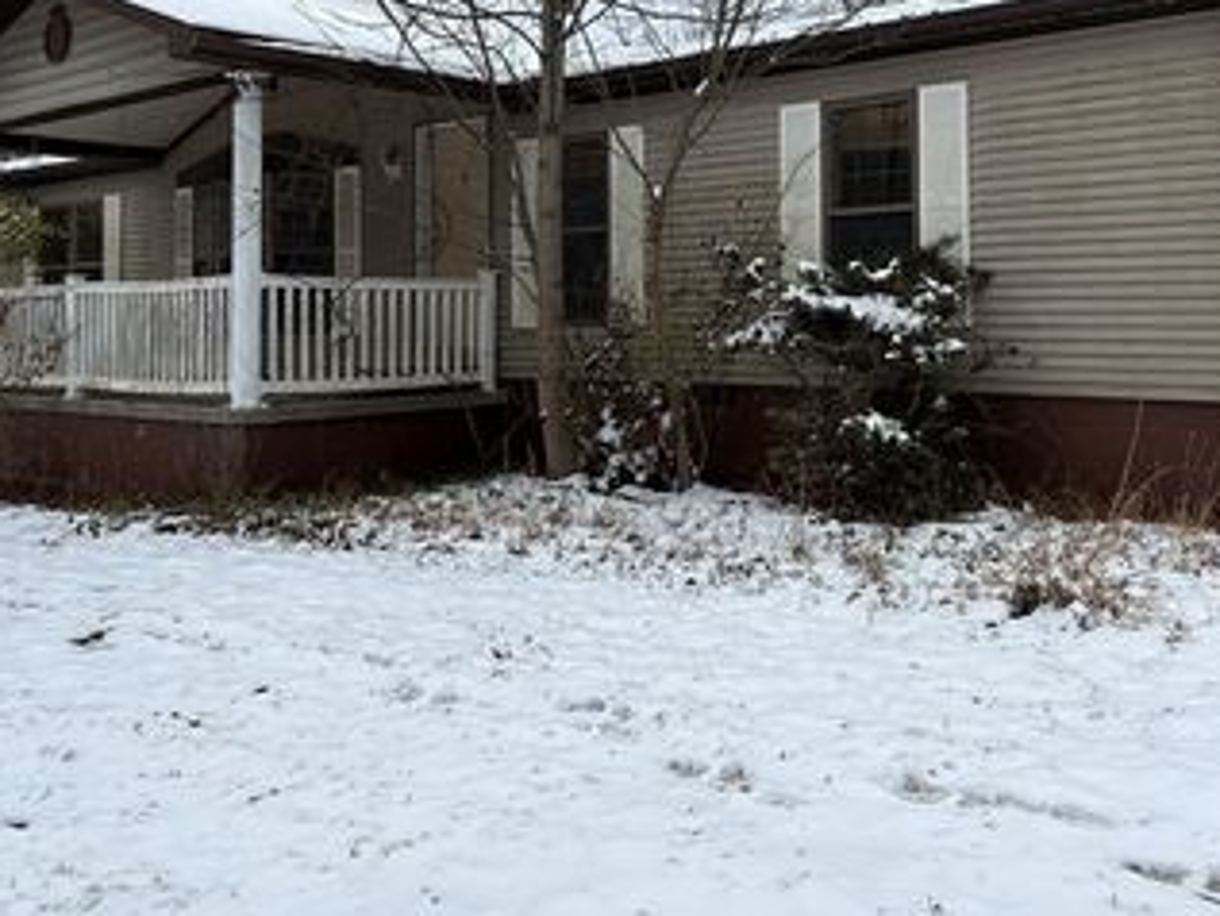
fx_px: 1446
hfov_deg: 45.6
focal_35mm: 41
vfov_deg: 34.6
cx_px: 700
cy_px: 260
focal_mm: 5.96
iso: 50
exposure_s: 1/1239
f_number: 1.6
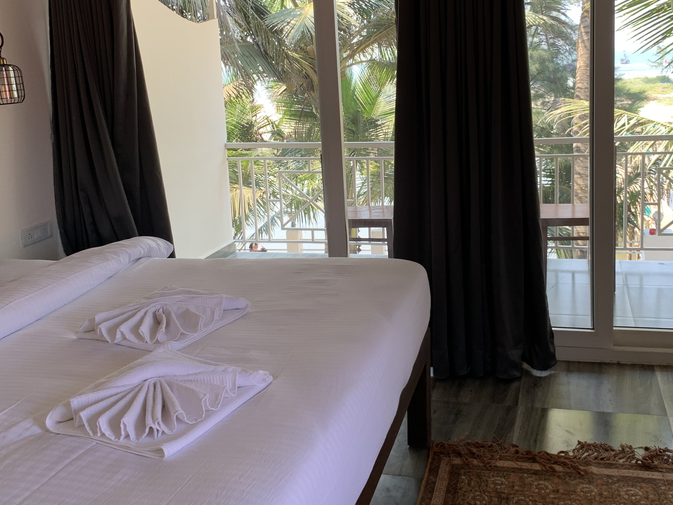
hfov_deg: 50.0
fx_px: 719
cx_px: 382
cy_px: 183
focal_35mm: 37
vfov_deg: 38.4
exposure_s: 1/122
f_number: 1.8
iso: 25
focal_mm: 4.25
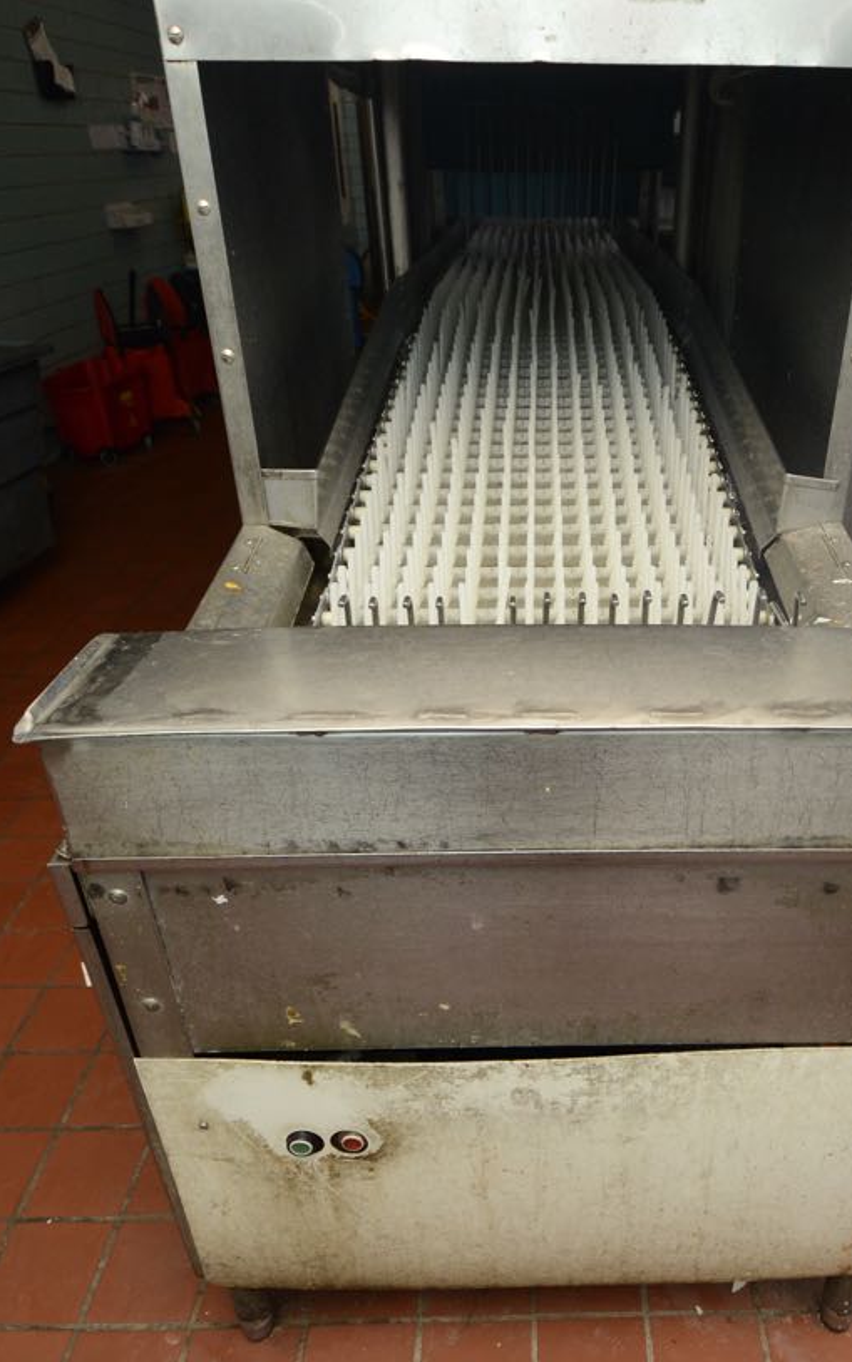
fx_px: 891
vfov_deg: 74.8
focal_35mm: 24
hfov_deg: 50.3
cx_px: 556
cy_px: 708
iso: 640
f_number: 6.3
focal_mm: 10
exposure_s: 1/125
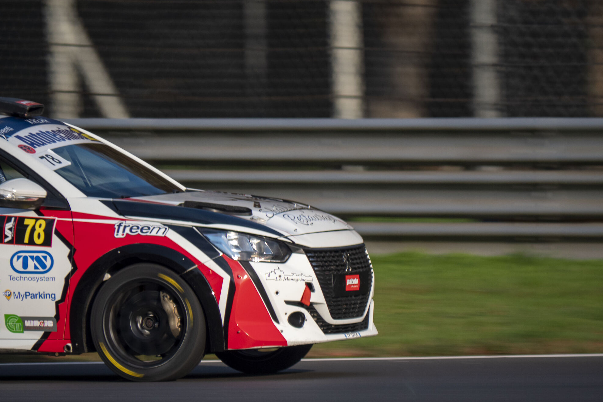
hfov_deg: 2.7
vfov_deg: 1.8
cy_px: 260
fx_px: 12643
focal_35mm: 755
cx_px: 319
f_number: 6.3
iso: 200
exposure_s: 1/250
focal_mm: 300
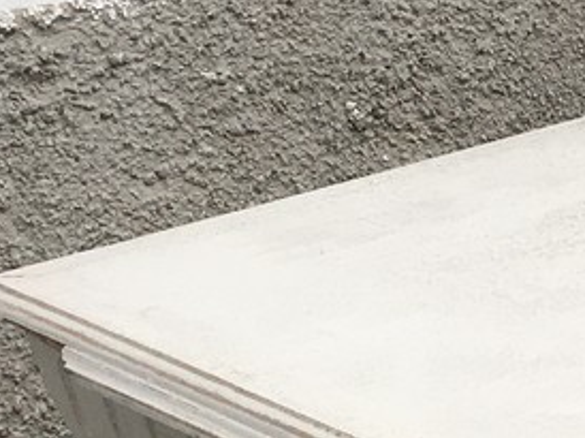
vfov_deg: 8.9
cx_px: 1068
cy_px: 787
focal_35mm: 159
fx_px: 2685
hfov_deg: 11.5
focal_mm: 4.15
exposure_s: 1/460
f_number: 2.2
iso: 25
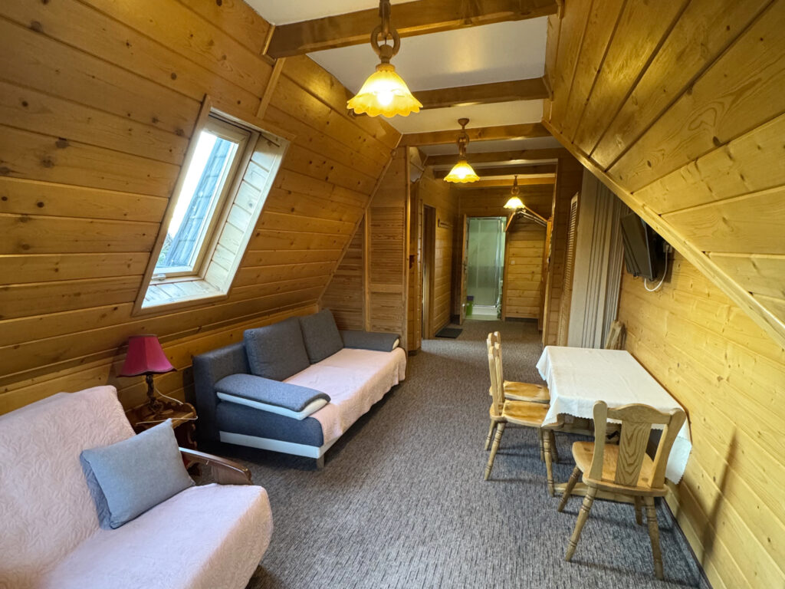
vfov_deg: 85.7
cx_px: 392
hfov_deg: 102.1
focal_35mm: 14
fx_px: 317
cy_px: 294
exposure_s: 1/50
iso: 500
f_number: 2.2
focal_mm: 2.2
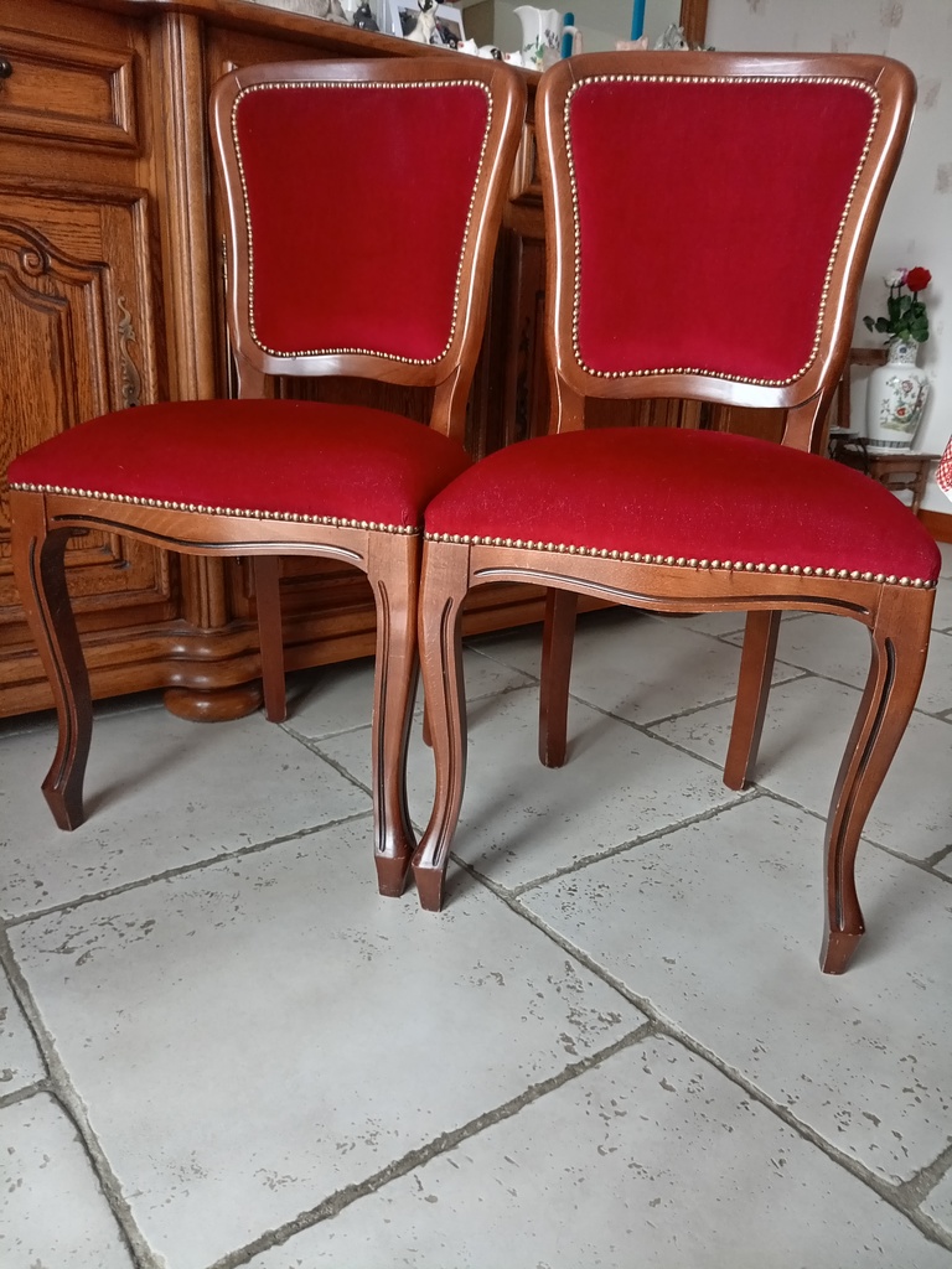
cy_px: 634
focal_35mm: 26
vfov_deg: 67.3
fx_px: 953
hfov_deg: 53.1
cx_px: 476
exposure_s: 1/25
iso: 432
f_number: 1.8
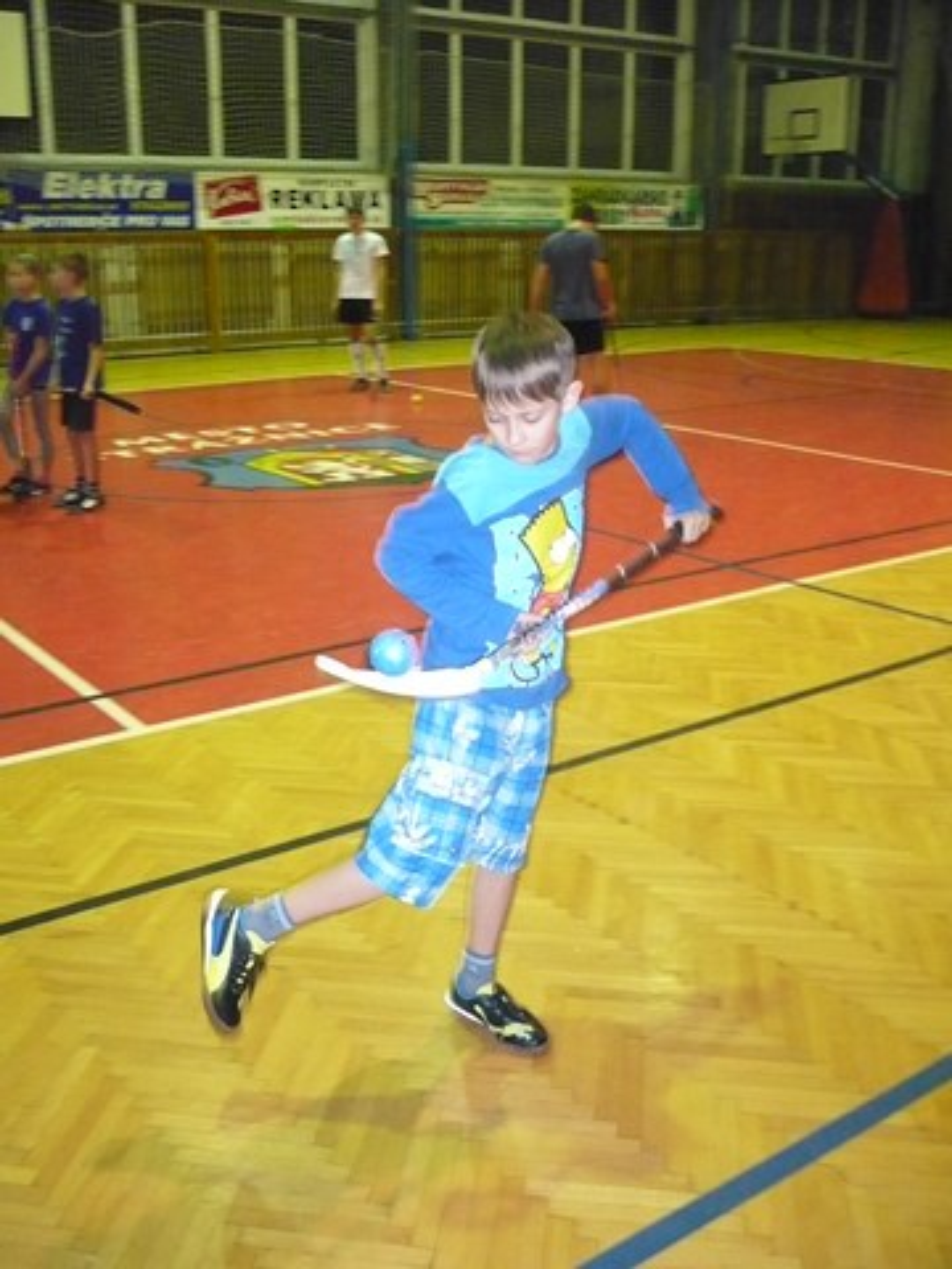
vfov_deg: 52.6
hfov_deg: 40.7
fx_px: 1283
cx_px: 476
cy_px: 634
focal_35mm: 35
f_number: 2.8
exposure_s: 1/30
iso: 640
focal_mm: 5.8
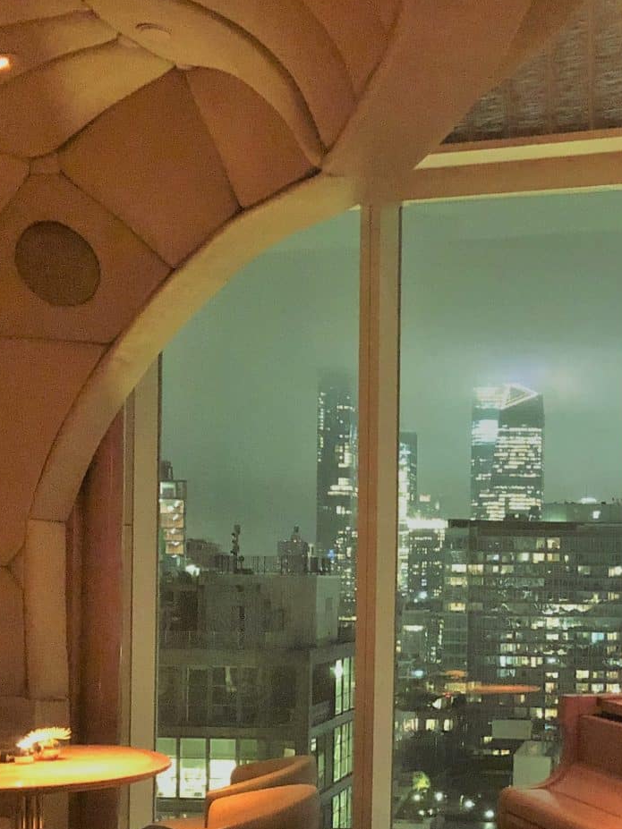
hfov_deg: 24.4
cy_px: 621
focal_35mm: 58
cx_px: 574
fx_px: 1390
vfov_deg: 32.6
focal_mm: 3.99
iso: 400
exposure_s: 1/4
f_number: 1.8
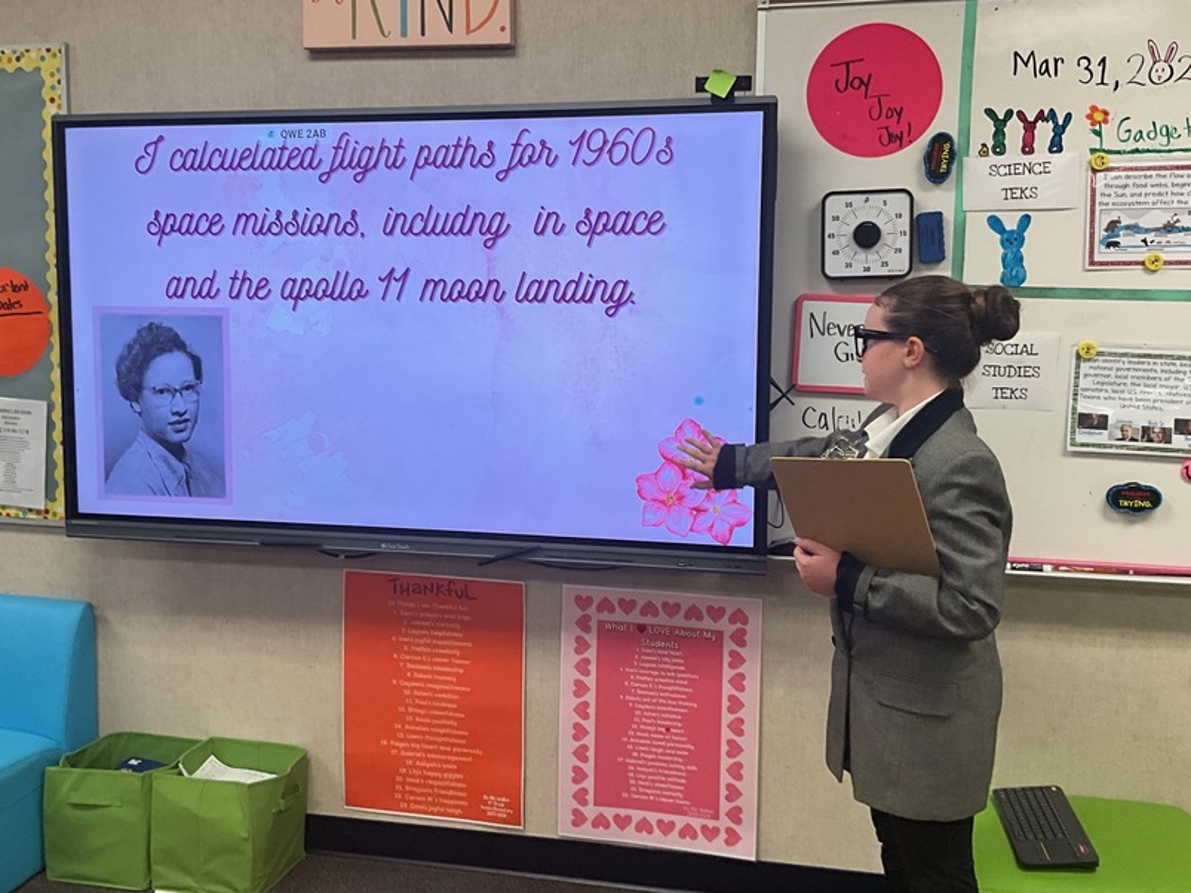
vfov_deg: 38.6
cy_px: 412
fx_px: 1273
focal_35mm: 37
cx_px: 550
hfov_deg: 50.1
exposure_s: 1/115
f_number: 1.8
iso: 64
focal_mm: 3
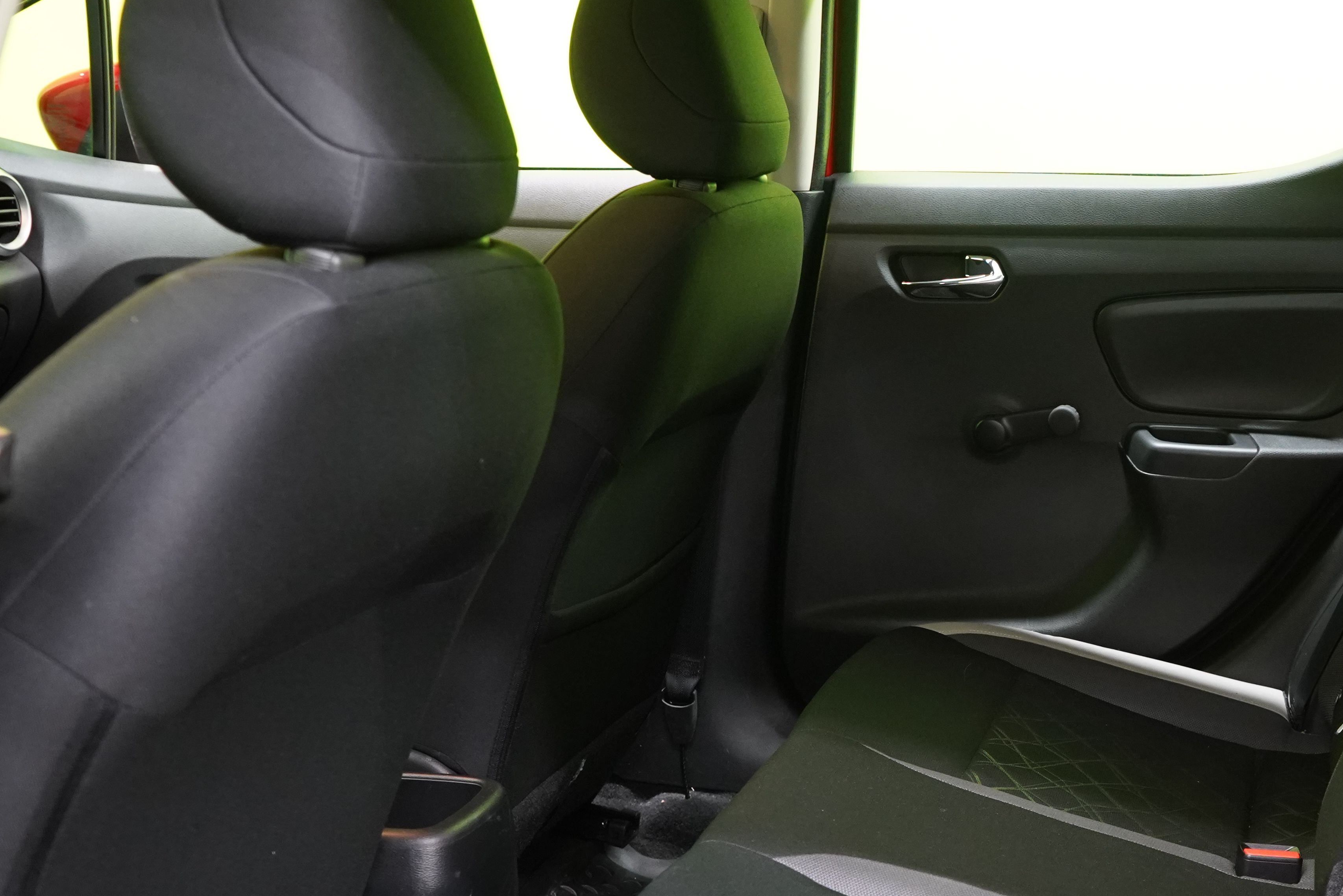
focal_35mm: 51
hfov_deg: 38.1
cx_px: 979
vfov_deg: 26.4
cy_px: 575
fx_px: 1903
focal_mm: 29
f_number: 5
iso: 3200
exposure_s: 1/20
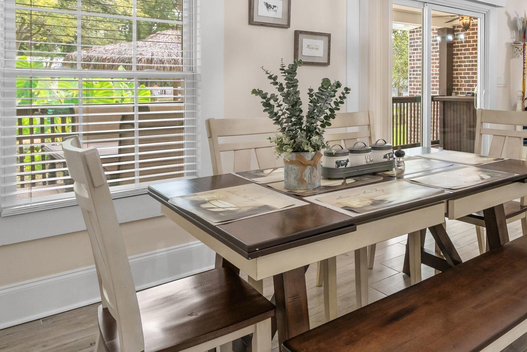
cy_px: 95
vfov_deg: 43.7
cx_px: 420
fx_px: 425
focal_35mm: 29
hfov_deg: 58.8
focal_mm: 16
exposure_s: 1/15
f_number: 8
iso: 800
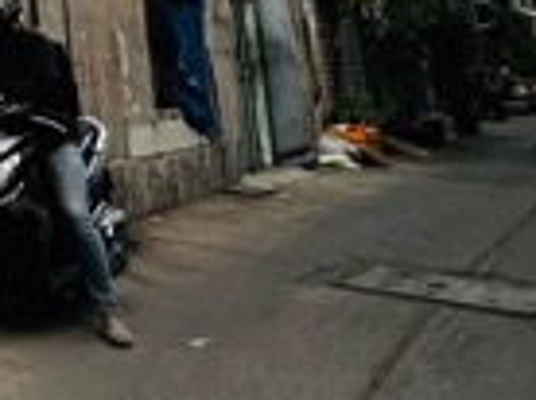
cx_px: -451
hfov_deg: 20.2
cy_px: -262
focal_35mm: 66
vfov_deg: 18.6
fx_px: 1020
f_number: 1.8
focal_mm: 1.57
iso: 32
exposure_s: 1/216
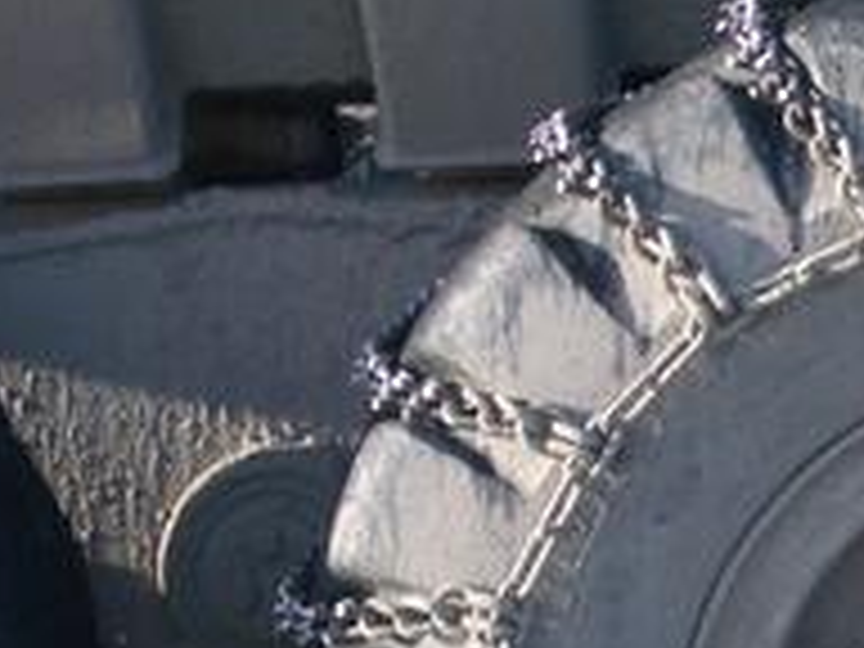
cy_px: 891
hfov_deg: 9.5
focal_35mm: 207
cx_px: 954
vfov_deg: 7.1
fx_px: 5167
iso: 50
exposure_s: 1/250
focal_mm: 10.2
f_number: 3.5
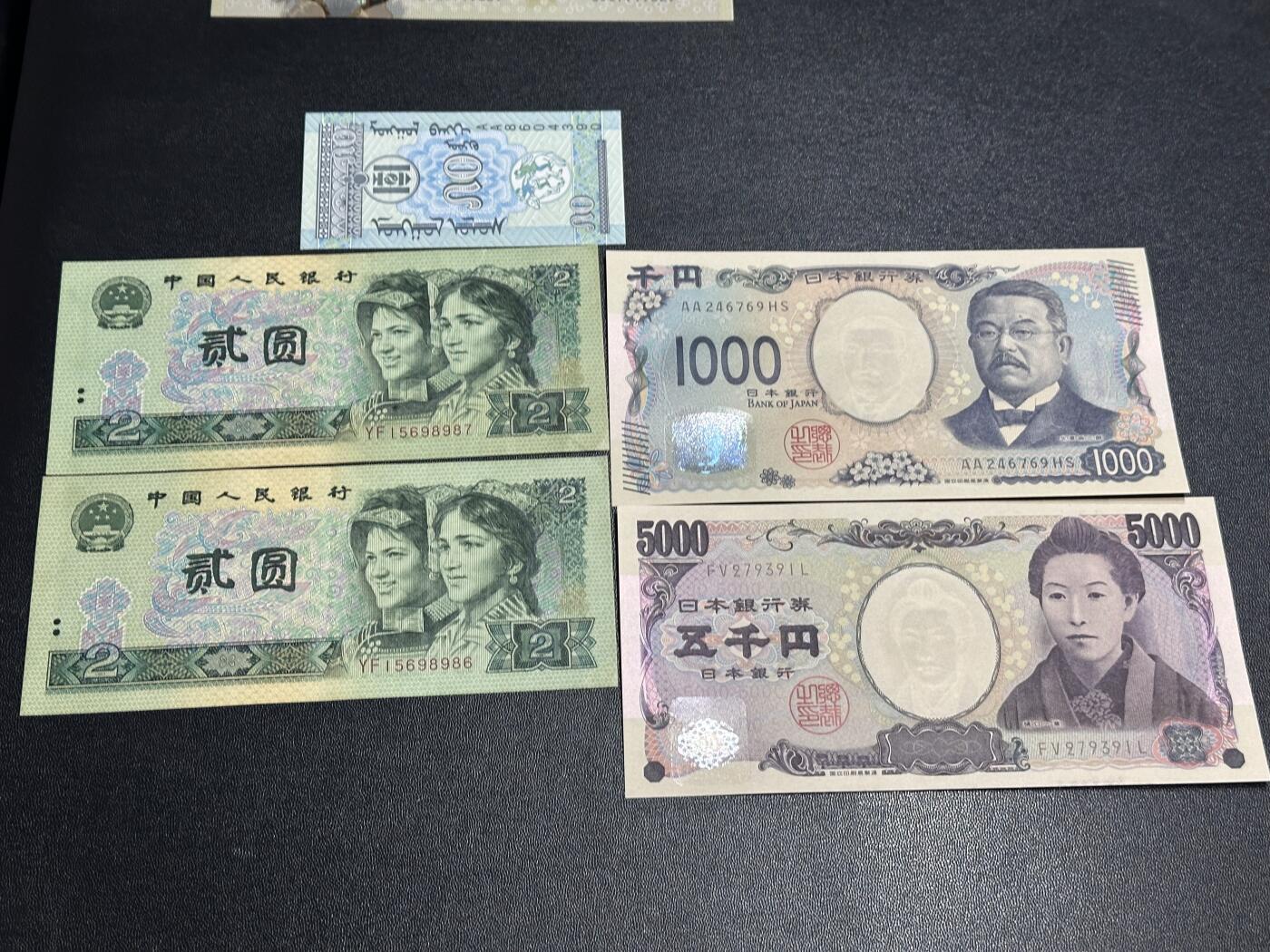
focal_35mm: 48
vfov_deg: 30.3
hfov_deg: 39.7
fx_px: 1761
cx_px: 635
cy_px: 476
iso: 100
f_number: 1.78
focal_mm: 6.86
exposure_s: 1/50
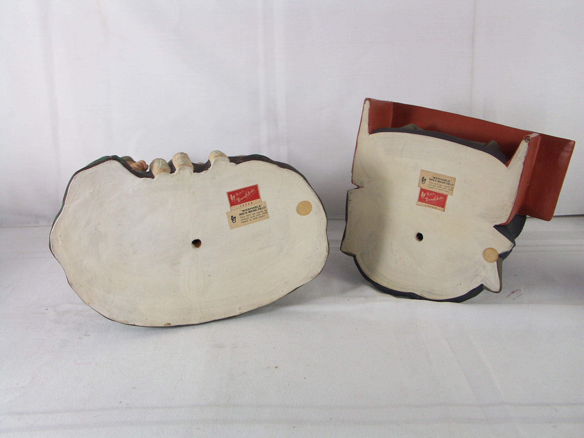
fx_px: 523
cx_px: 292
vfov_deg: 45.4
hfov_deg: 58.4
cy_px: 219
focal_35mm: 31
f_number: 3.5
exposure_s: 1/100
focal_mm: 8.11
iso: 100
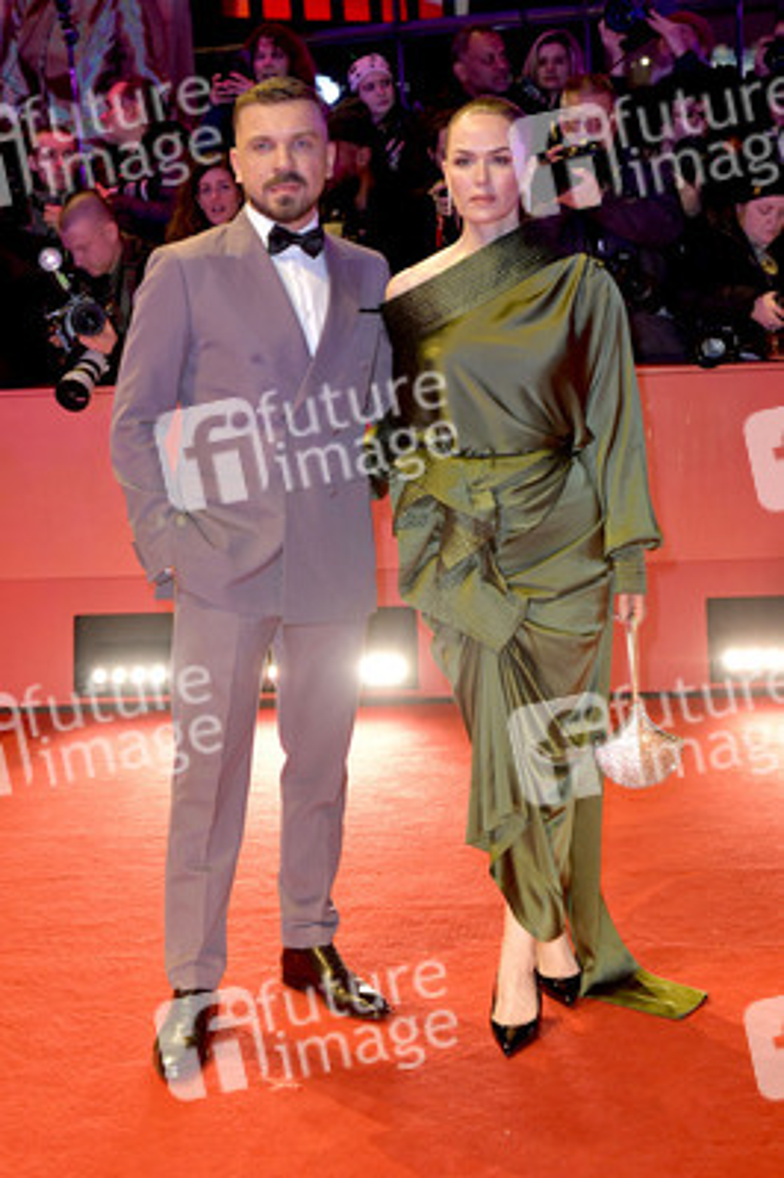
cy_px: 589
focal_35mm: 45
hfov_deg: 29.8
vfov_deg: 43.6
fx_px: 1472
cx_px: 392
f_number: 5.6
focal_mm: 45
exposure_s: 1/250
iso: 1600
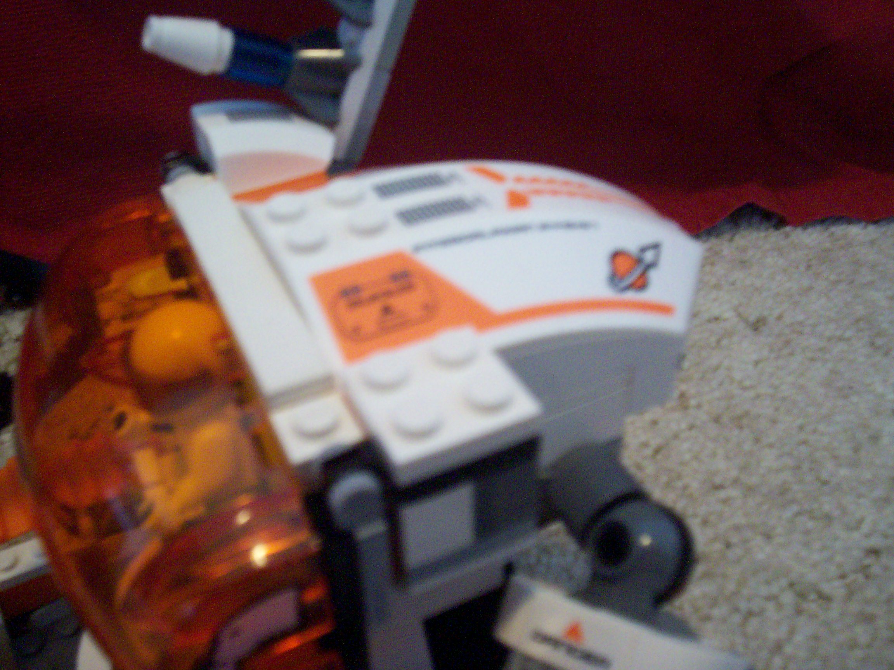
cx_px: 447
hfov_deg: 51.4
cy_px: 335
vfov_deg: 39.7
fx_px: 930
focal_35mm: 36
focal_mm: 5.9
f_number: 4.5
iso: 333
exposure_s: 1/8
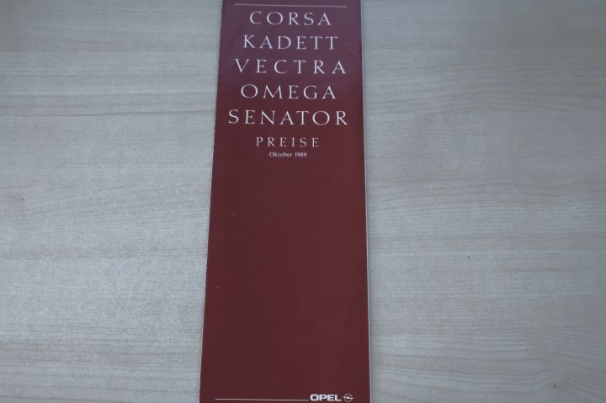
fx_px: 723
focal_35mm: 43
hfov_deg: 45.5
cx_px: 303
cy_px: 202
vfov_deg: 31.1
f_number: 7.1
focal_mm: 28.9
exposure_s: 1/34
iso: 6400
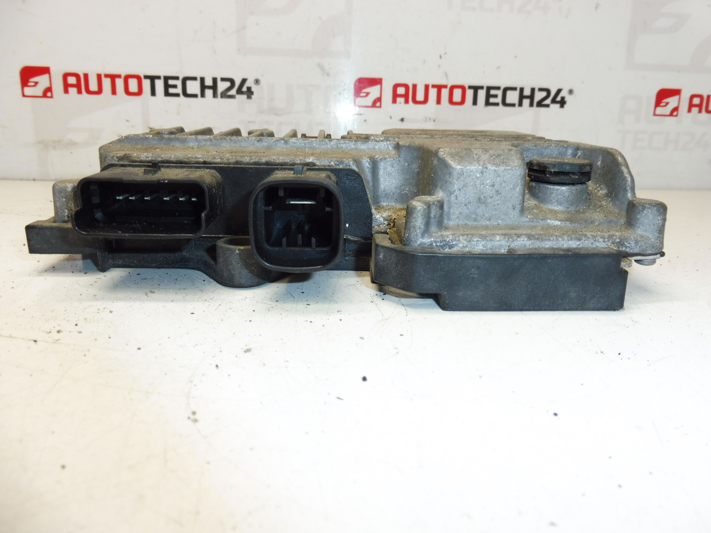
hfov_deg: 71.6
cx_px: 356
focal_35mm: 24
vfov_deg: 56.8
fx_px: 493
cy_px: 266
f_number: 4
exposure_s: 1/100
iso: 200
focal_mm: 4.3
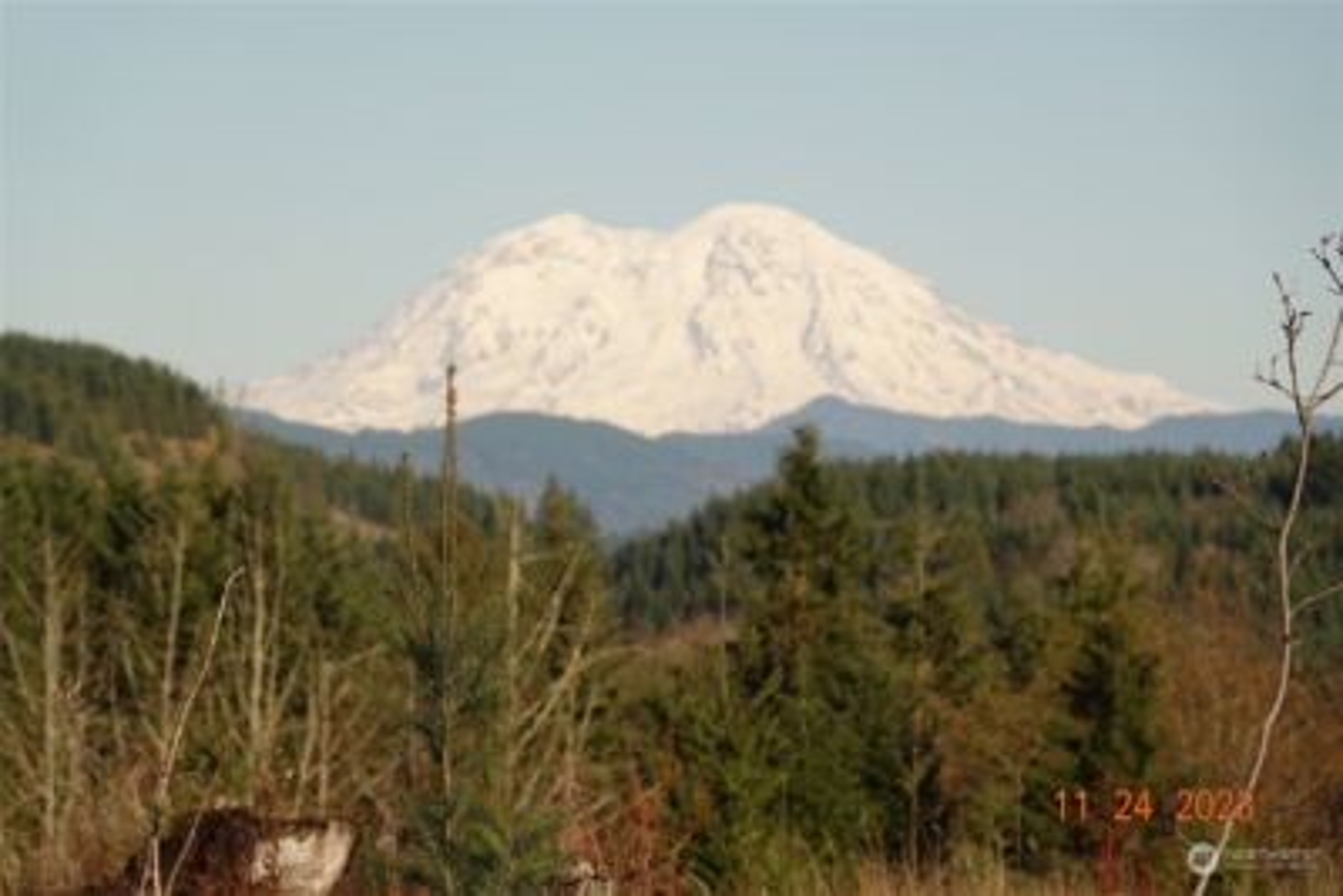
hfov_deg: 9.0
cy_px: 448
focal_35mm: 229
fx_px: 8546
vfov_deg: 6.0
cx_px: 672
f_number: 4.5
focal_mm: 83.9
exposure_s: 1/1000
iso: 100
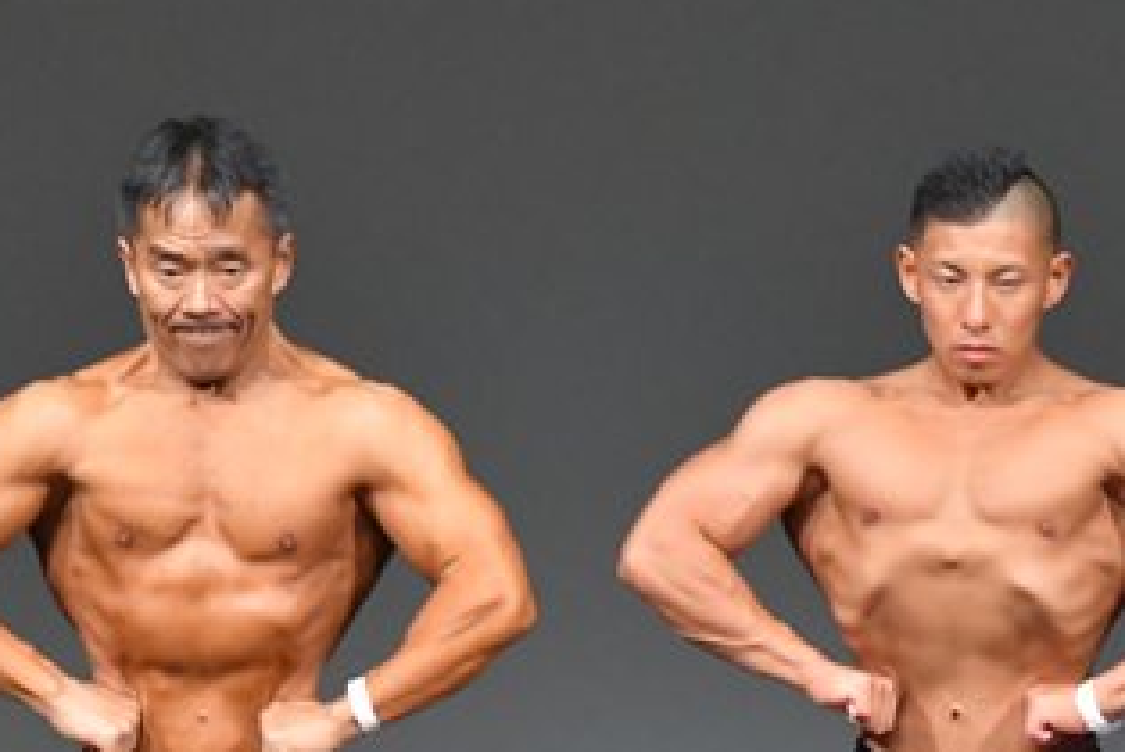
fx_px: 26586
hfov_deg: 2.4
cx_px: 769
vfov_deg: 1.6
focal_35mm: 850
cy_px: 899
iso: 5000
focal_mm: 230
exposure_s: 1/400
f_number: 5.6
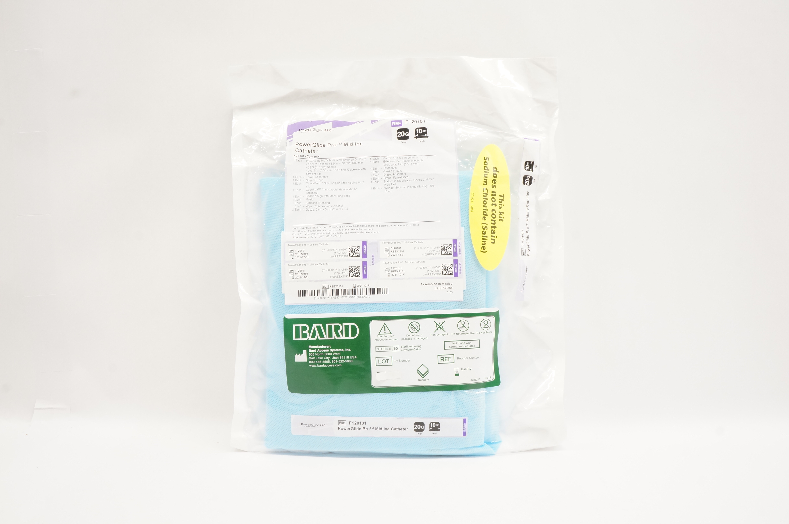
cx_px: 394
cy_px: 262
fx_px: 591
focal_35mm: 27
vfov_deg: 47.8
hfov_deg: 67.4
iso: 800
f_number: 13
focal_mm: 18
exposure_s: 1/20
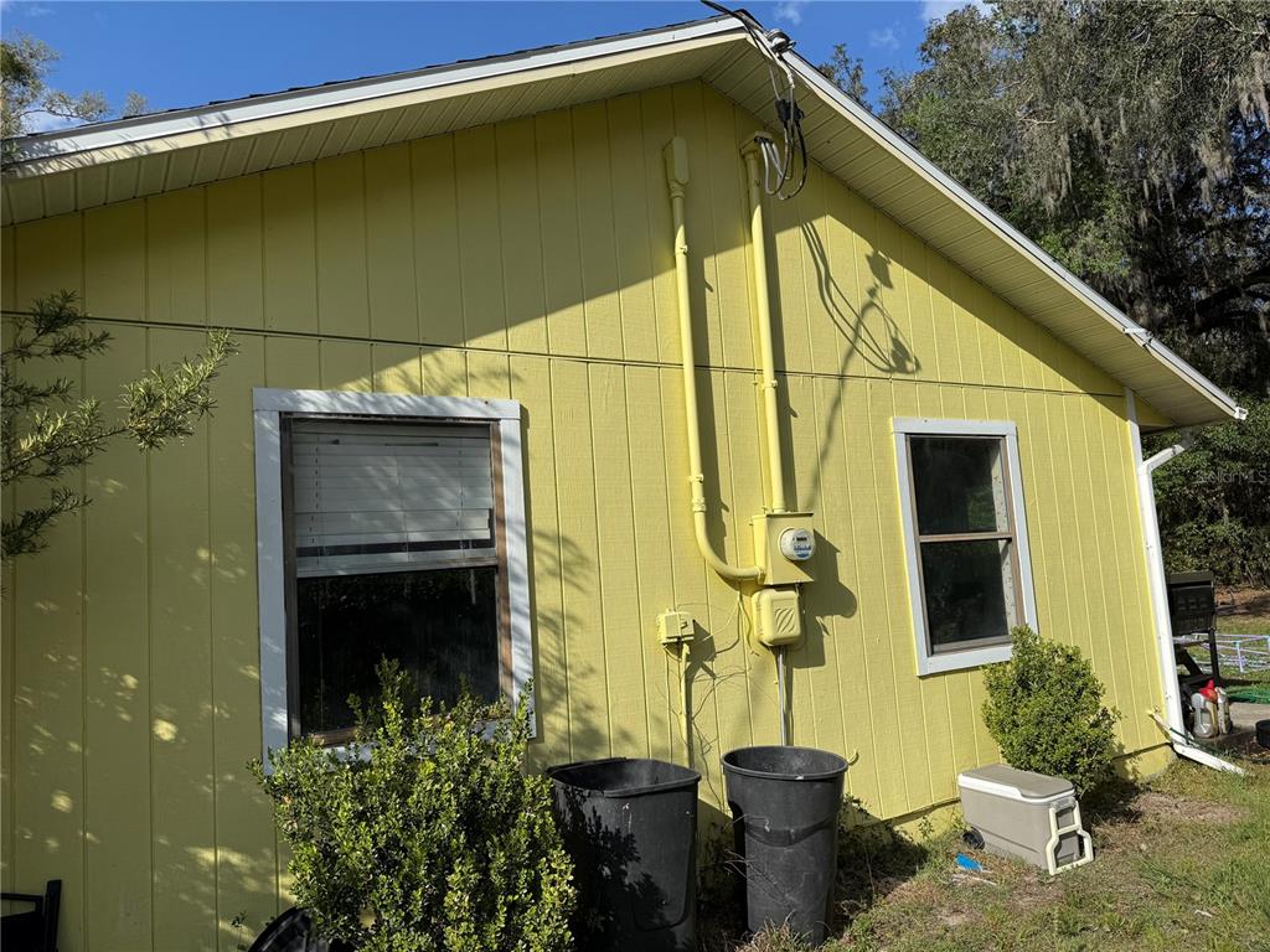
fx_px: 881
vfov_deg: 56.8
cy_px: 476
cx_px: 635
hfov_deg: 71.6
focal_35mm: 24
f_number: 1.78
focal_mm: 6.76
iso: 80
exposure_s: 1/6173
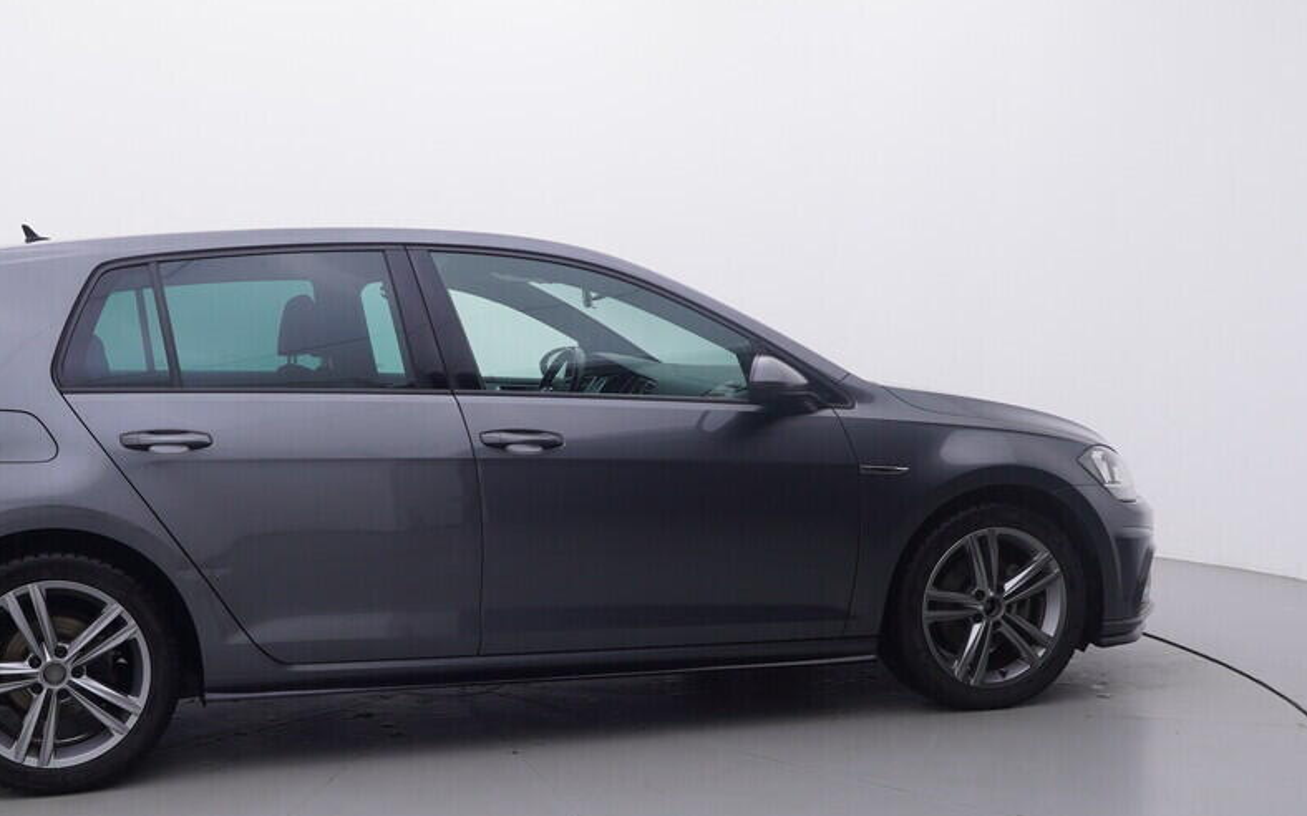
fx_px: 1493
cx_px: 446
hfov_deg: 46.6
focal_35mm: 42
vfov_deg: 30.5
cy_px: 484
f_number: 5
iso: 200
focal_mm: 15
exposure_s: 1/80
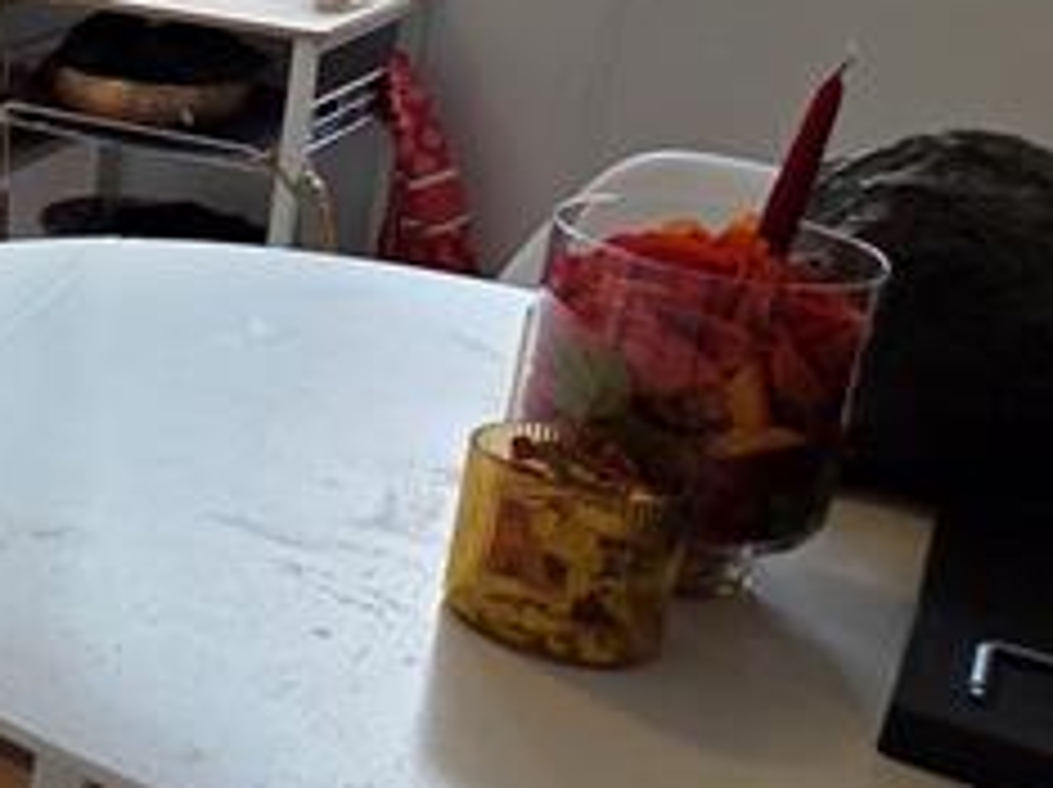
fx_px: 1732
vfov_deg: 24.6
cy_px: 27
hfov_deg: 22.0
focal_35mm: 57
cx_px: -814
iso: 40
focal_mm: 2.2
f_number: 1.9
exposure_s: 1/120
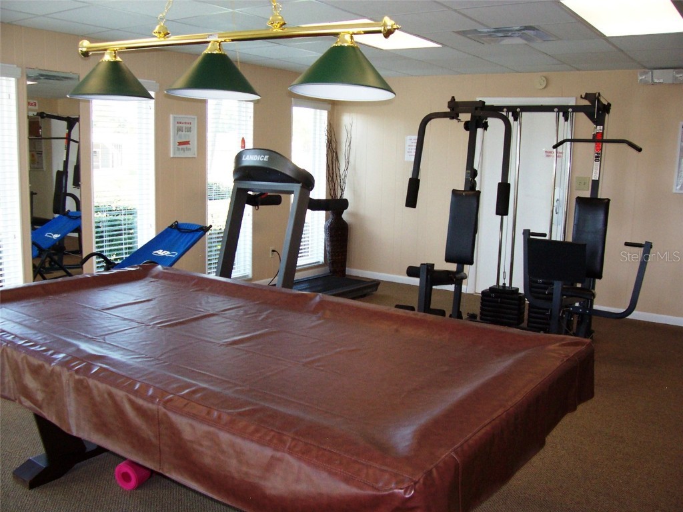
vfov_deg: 41.8
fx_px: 671
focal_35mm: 34
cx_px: 342
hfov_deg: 54.0
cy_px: 256
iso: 140
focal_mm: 5.6
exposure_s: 1/112
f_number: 2.7
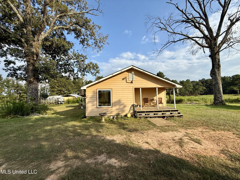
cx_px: 120
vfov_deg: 85.7
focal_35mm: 14
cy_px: 90
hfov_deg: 102.1
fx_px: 97
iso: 50
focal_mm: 2.22
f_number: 2.2
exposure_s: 1/1848
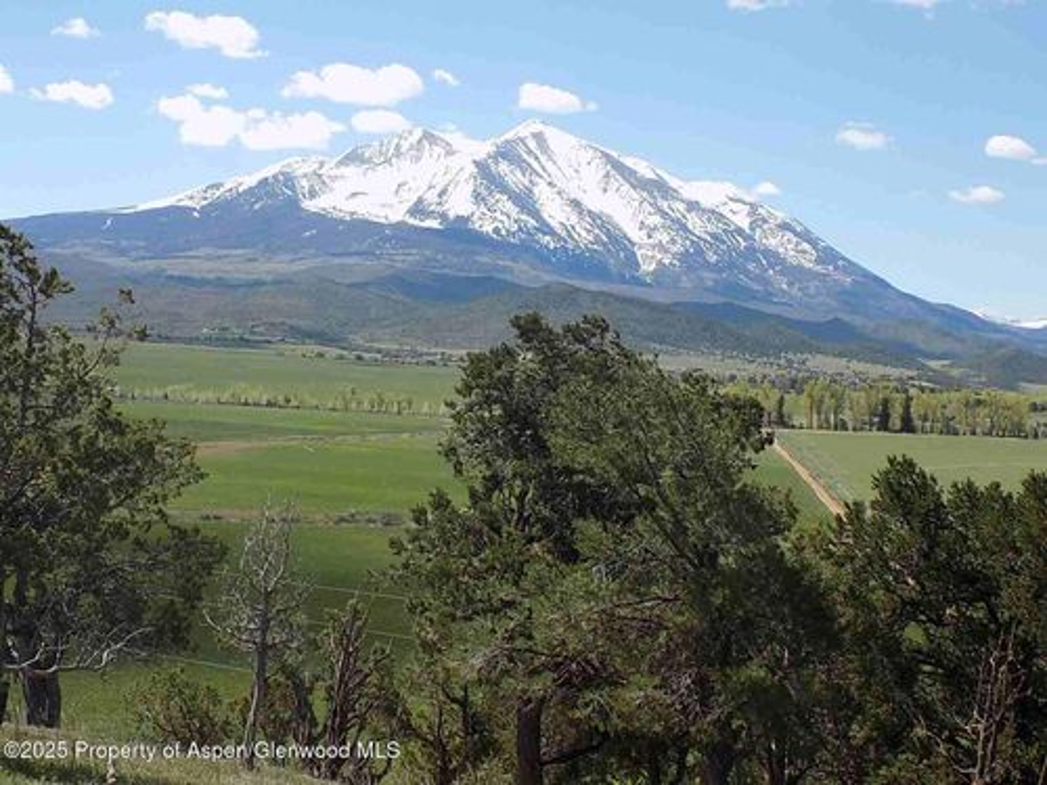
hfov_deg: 32.7
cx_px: 524
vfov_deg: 24.8
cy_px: 392
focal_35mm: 59
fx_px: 1785
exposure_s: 1/500
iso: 80
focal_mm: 10.5
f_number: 4
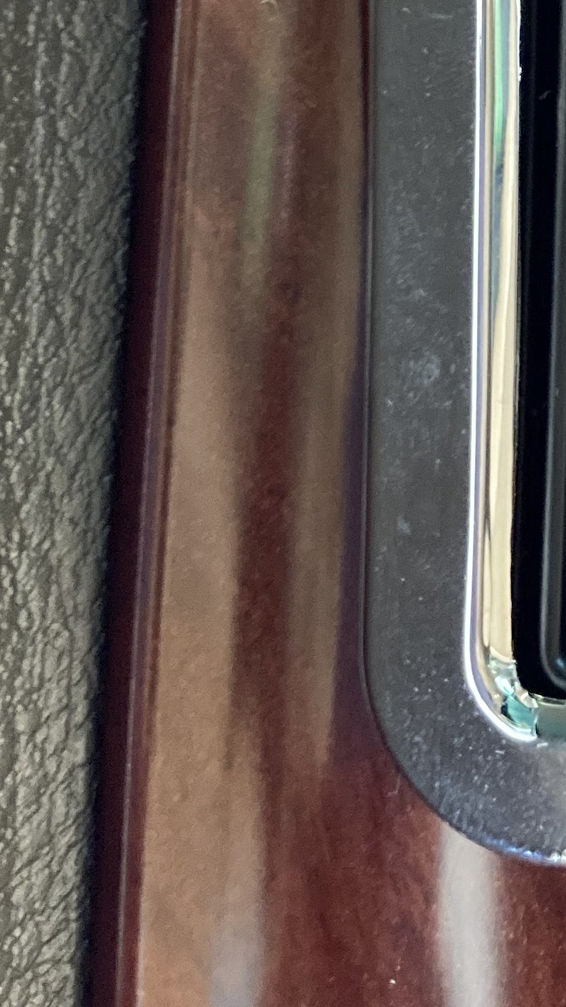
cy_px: 121
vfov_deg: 23.9
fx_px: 2322
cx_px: 780
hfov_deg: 13.3
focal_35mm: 87
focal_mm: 3.99
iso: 500
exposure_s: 1/30
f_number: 1.8
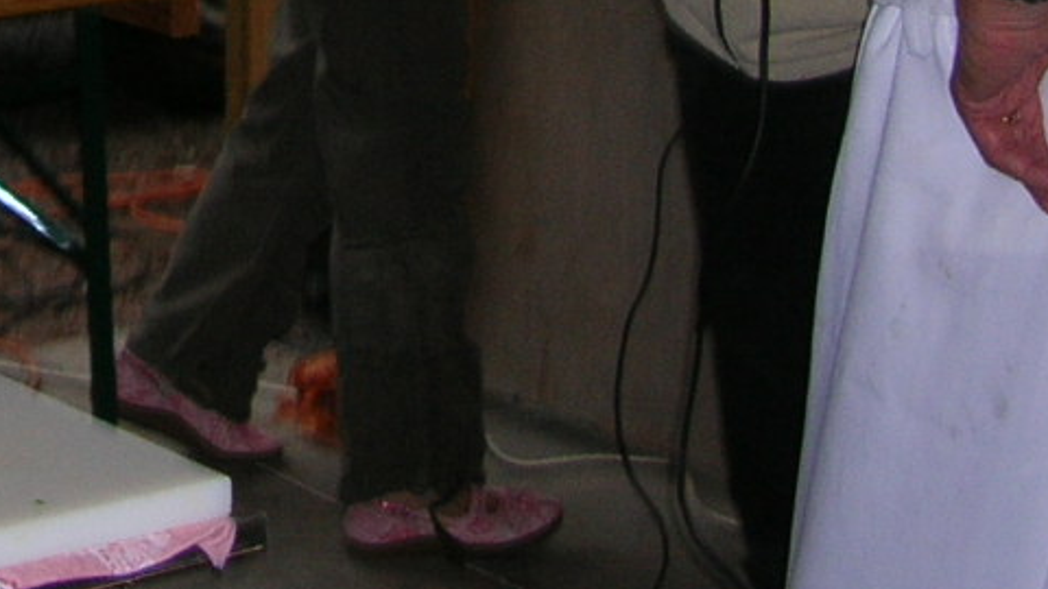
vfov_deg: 9.0
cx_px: -48
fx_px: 3529
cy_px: -565
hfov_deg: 16.5
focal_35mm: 127
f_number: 2.8
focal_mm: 5.8
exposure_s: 1/60.1
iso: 50
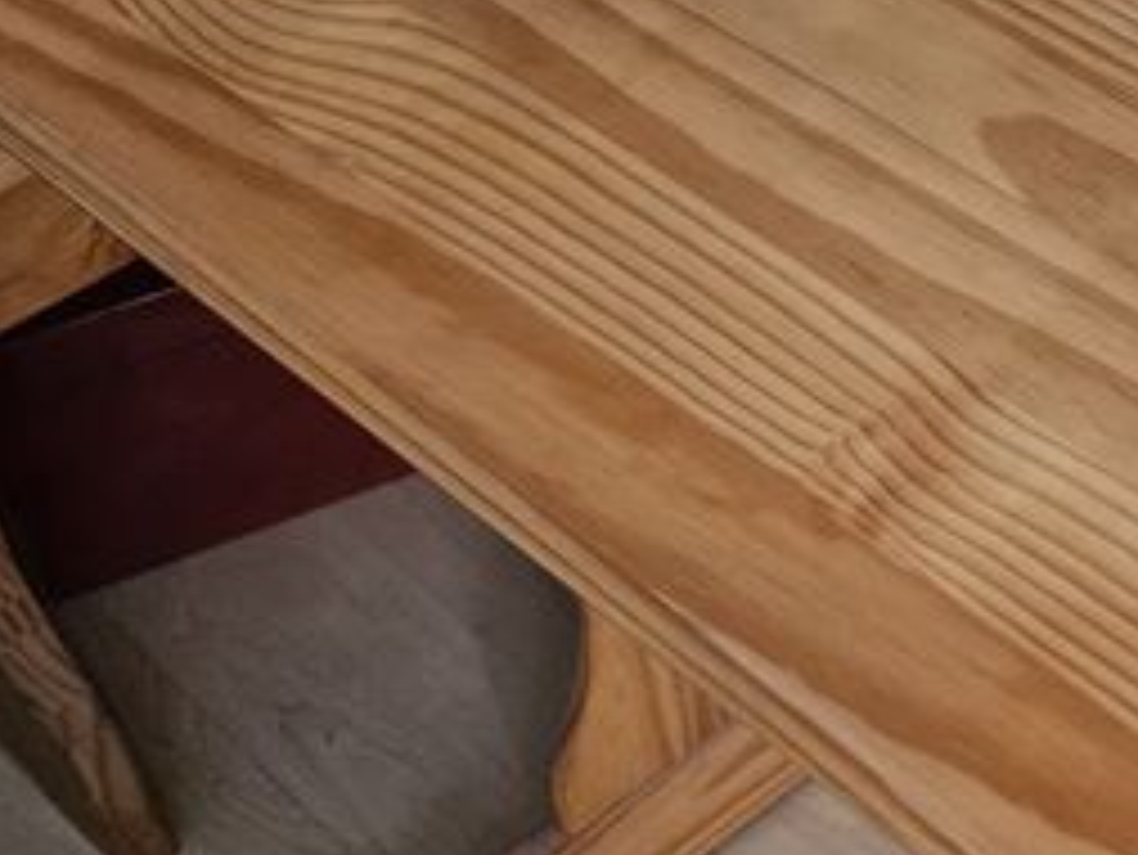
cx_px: 1520
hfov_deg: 19.6
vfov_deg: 16.1
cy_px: 180
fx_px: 2993
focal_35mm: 91
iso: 640
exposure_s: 1/50
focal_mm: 5.4
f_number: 1.8
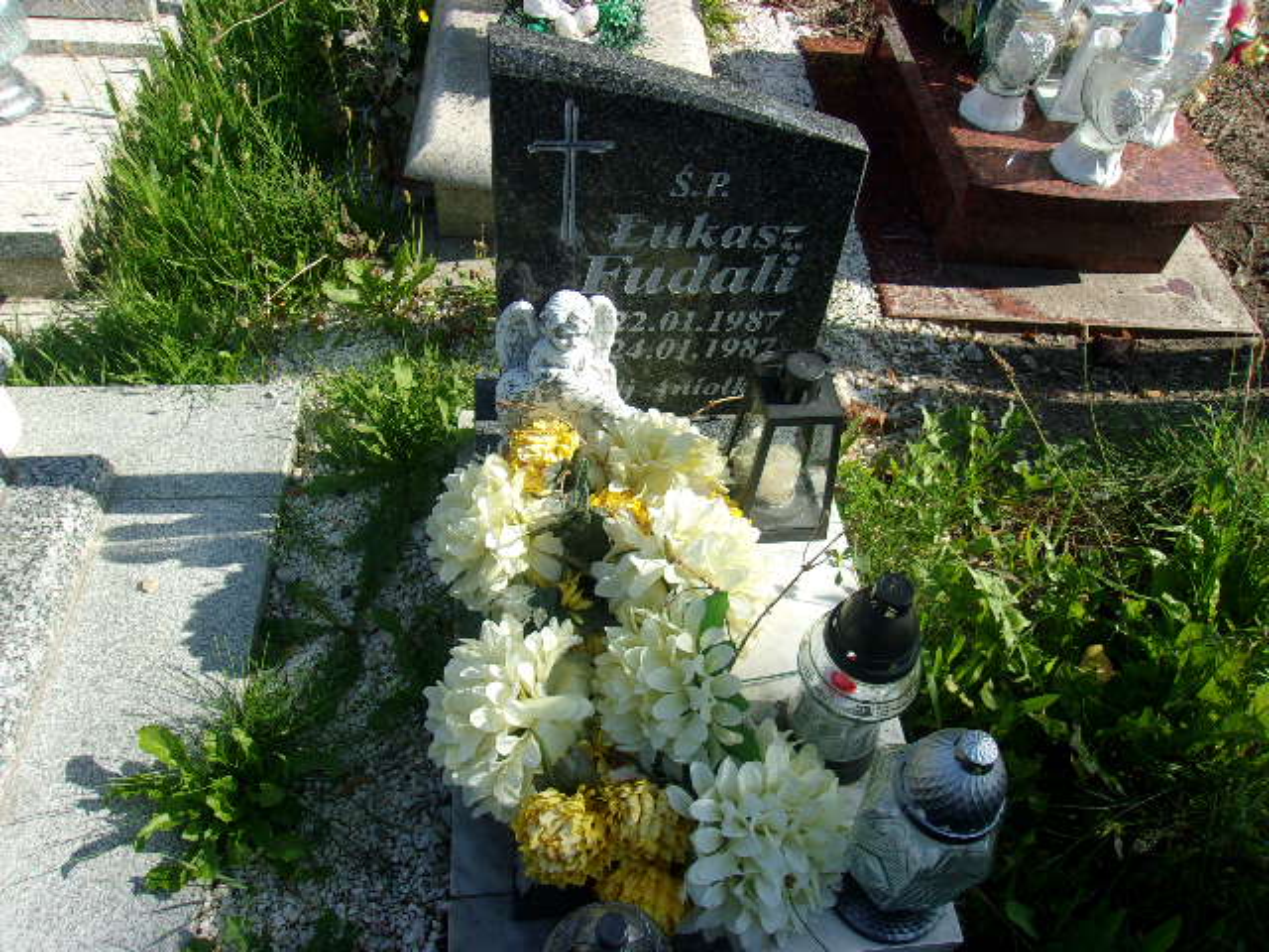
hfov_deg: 65.3
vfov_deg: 51.4
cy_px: 476
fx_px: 990
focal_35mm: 27
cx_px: 634
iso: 80
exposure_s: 1/70
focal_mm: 4.9
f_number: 10.4
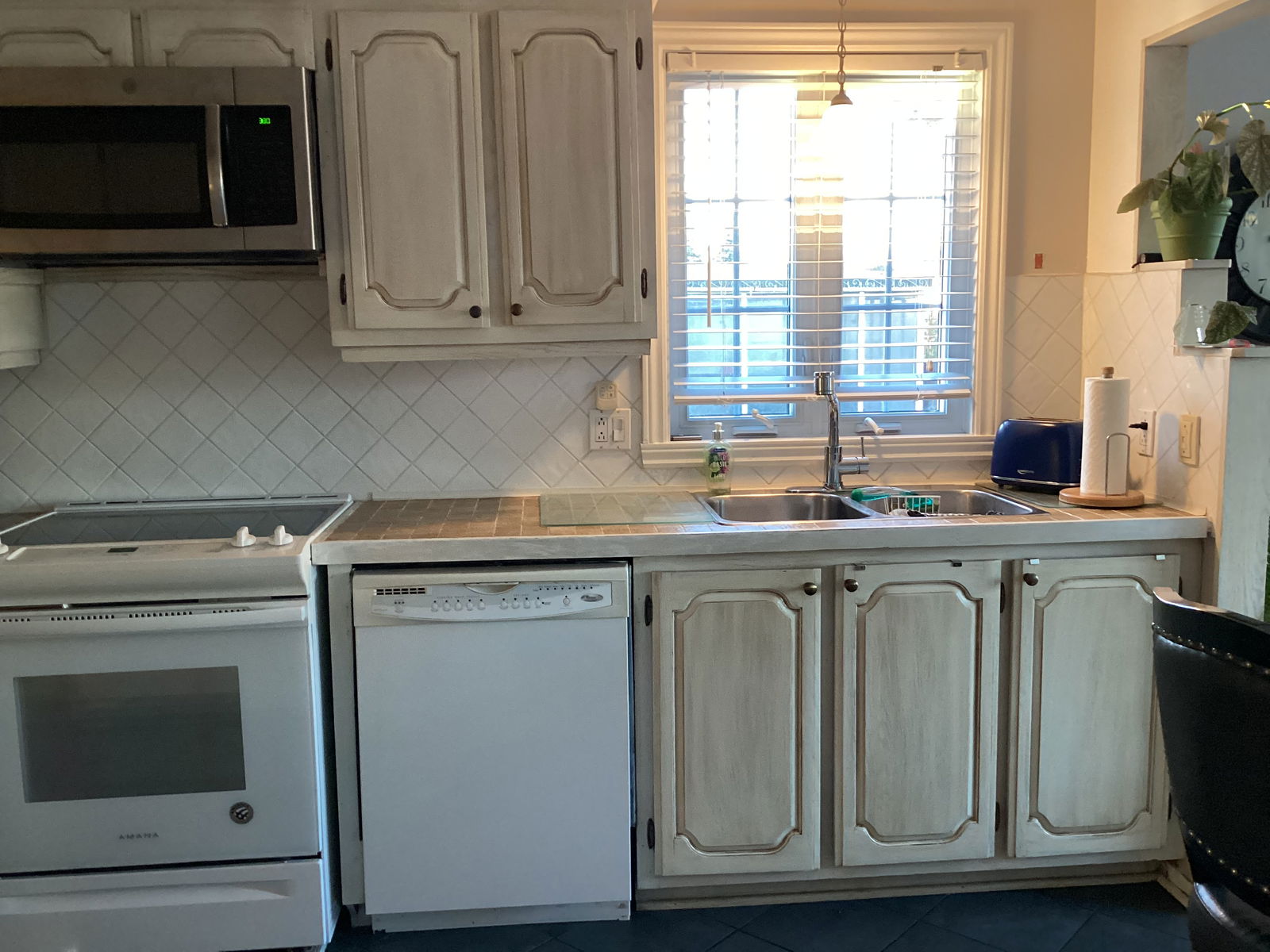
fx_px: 1137
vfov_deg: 45.4
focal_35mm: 31
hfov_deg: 58.4
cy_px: 476
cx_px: 635
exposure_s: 1/40
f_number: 2.4
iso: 250
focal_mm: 3.3
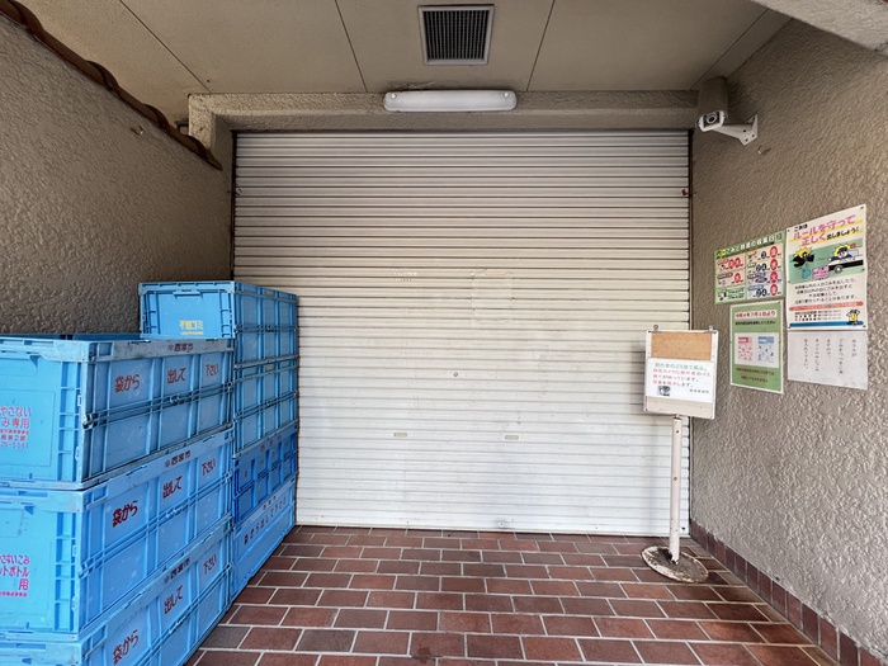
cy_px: 333
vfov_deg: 89.9
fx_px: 333
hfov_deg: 106.2
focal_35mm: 13
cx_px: 444
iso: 80
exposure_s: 1/99
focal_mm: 1.57
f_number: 1.8
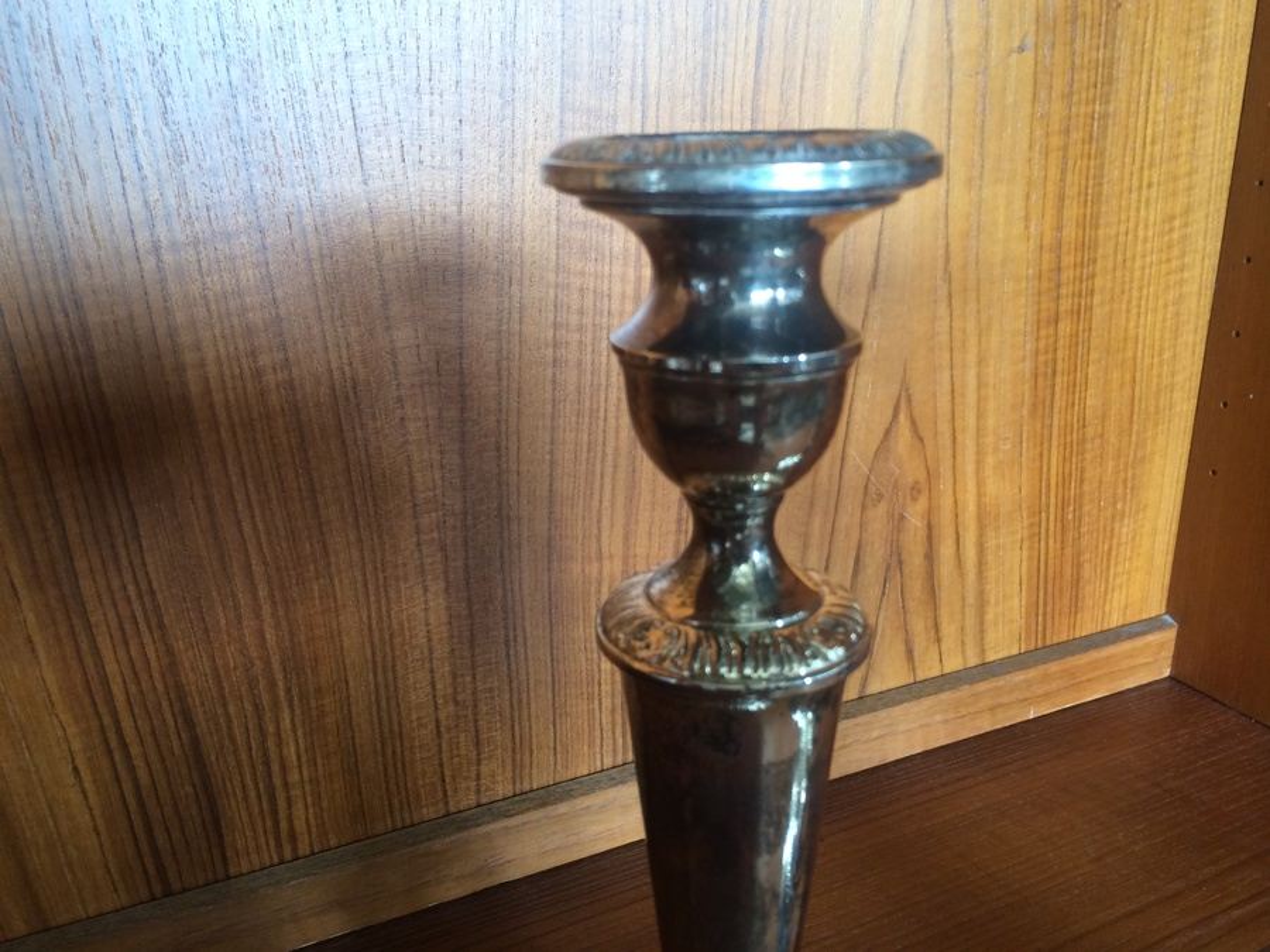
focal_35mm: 30
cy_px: 476
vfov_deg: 46.8
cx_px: 635
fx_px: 1101
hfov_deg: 60.0
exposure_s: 1/30
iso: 80
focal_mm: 4.12
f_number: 2.2
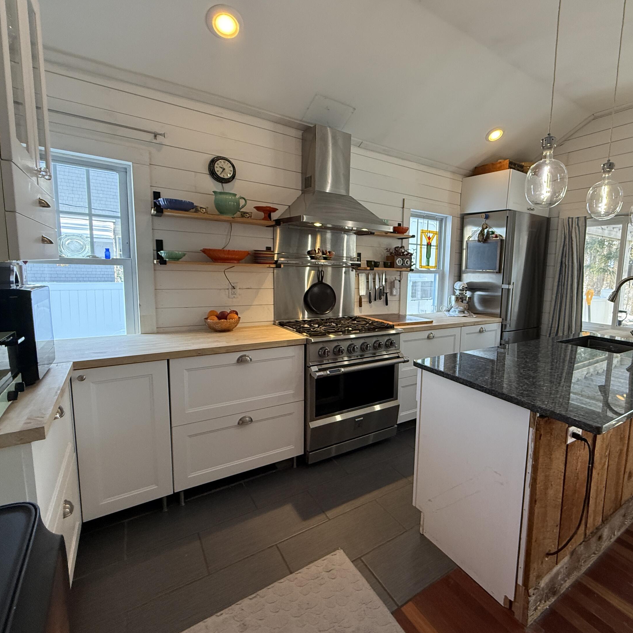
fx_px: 352
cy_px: 310
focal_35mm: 17
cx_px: 386
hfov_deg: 82.7
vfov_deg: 84.0
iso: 250
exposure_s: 1/120
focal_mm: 2.22
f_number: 2.2
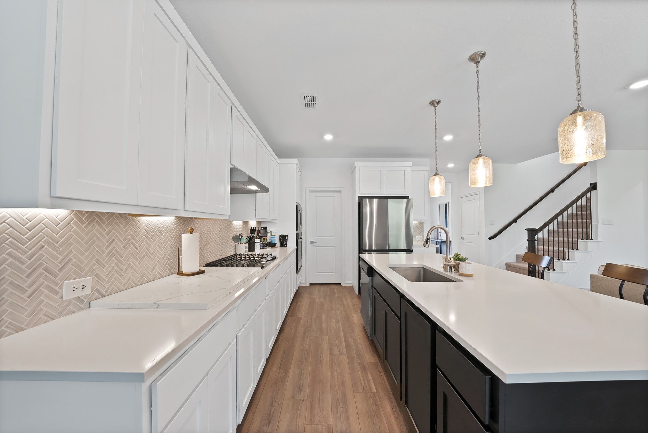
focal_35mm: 12
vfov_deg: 90.1
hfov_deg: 112.6
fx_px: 216
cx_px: 324
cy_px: 216
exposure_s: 1/2.5
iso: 640
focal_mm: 12
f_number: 9
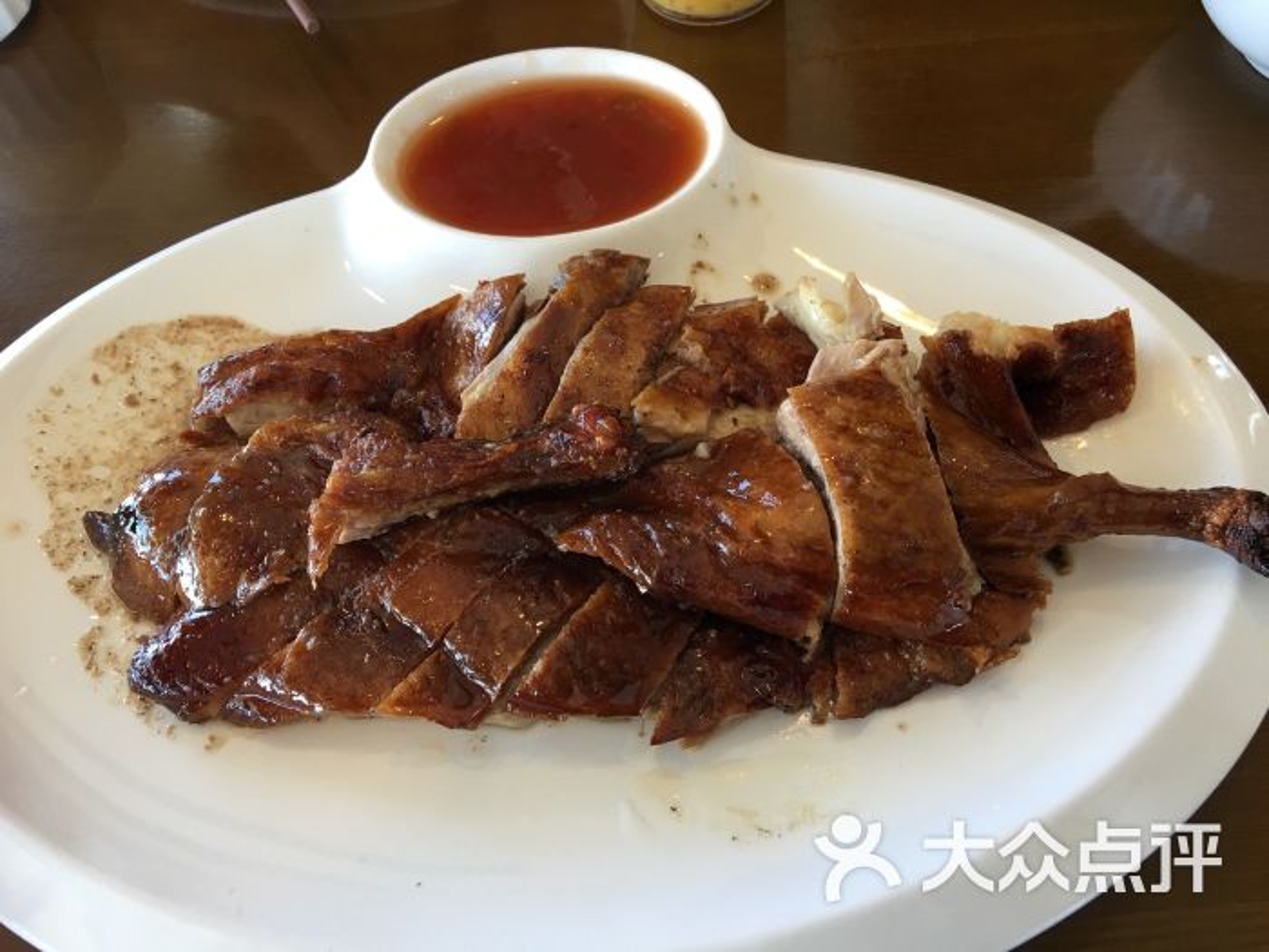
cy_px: 476
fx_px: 1063
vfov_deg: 48.2
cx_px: 634
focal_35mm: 29
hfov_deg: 61.7
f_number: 2.2
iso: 50
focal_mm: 4.15
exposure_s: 1/33
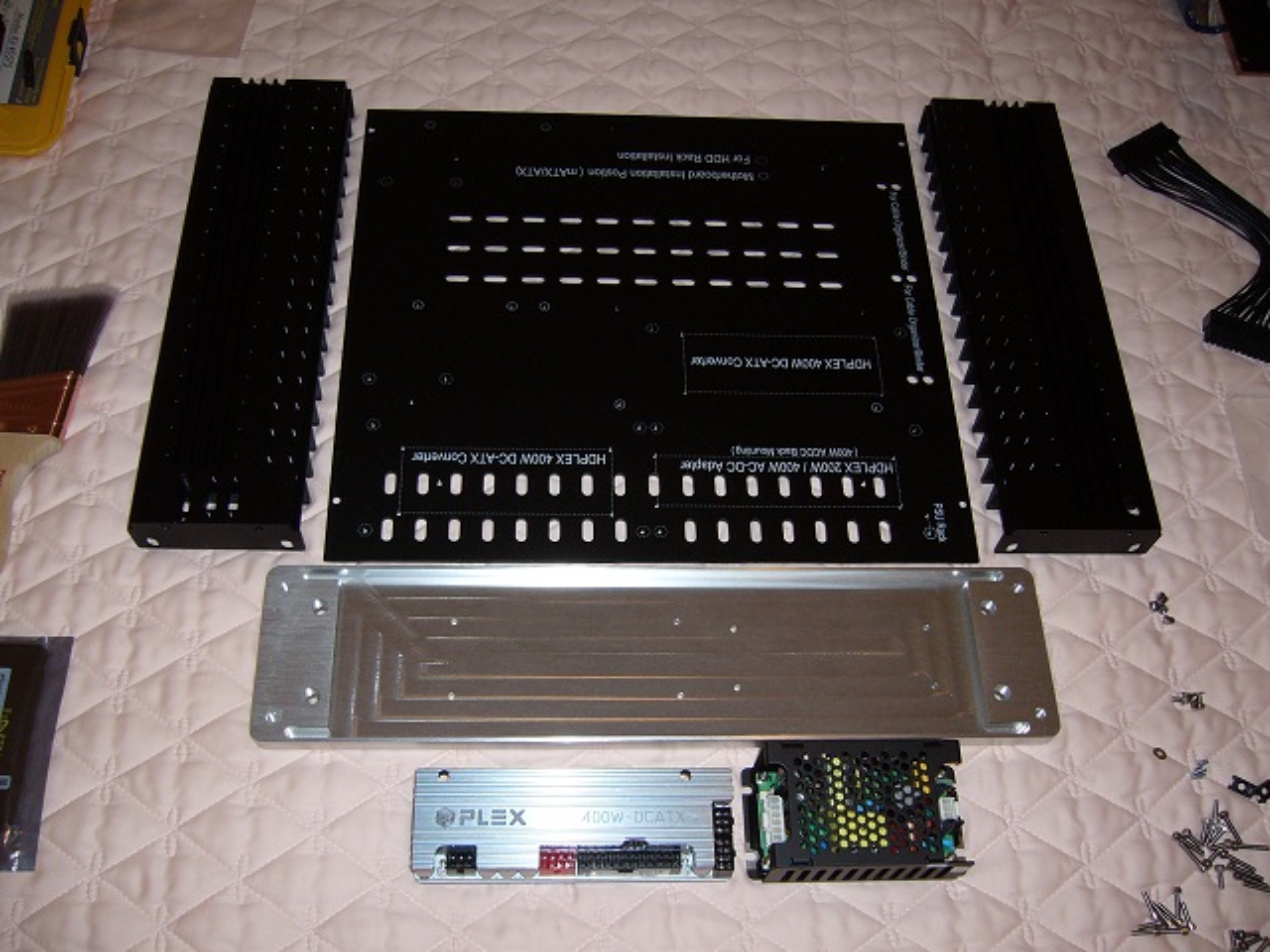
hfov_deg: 52.6
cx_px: 635
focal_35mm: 35
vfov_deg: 40.7
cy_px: 476
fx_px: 1284
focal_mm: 5.8
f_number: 2.8
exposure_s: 1/30
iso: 100
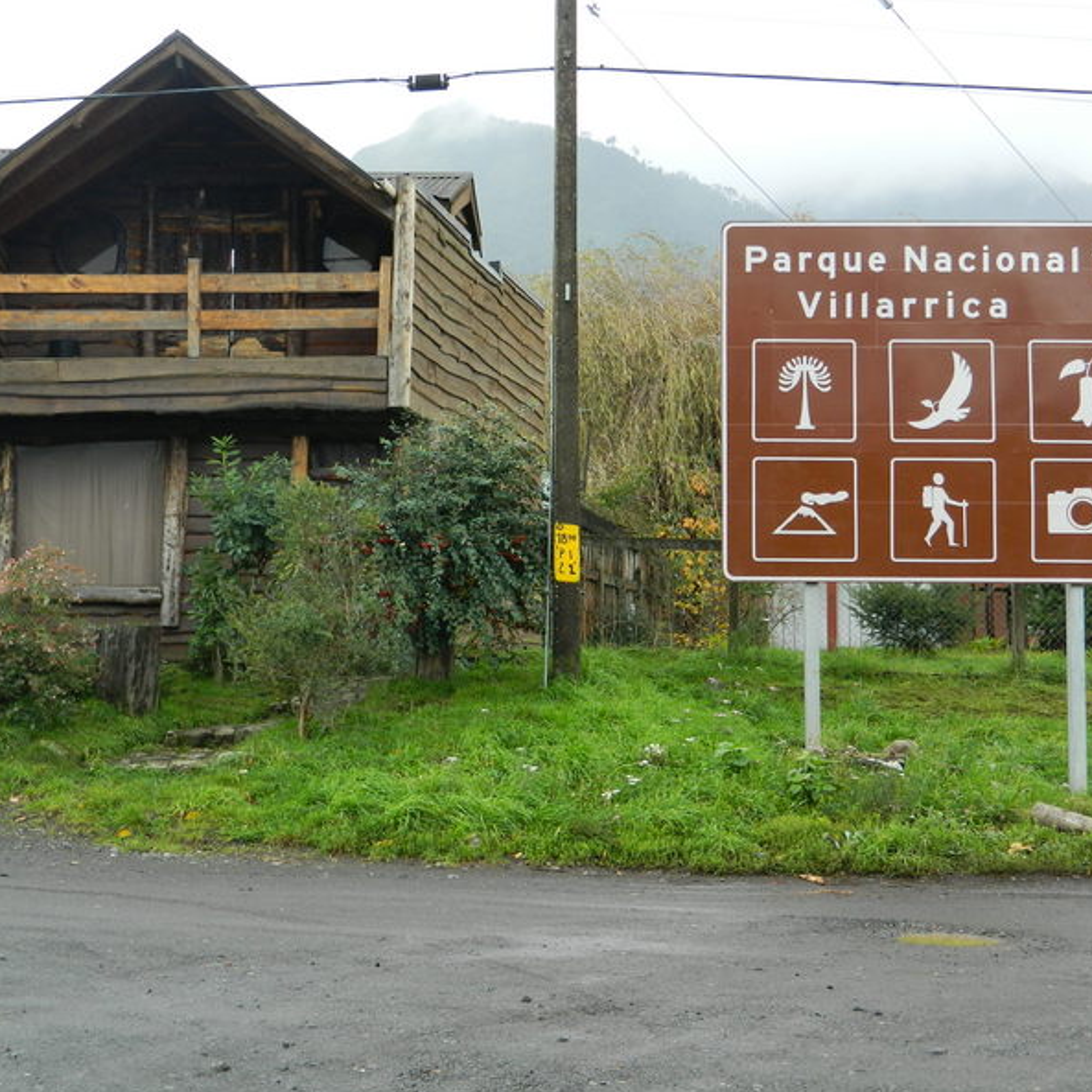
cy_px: 547
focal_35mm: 56
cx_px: 497
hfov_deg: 30.5
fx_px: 1999
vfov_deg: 30.6
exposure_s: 1/60
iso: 80
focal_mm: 8.4
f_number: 3.6
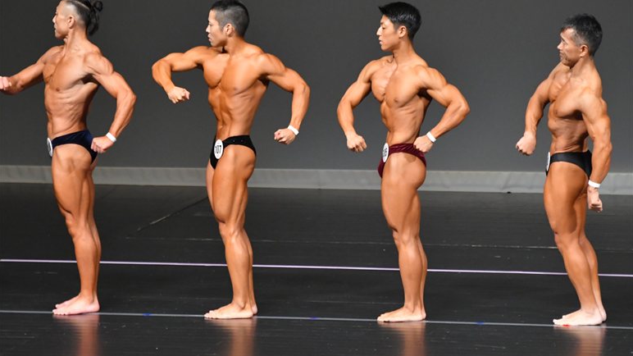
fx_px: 5555
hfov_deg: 6.5
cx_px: 316
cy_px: 172
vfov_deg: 3.7
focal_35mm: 331
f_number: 5.6
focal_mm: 210
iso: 5000
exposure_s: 1/400
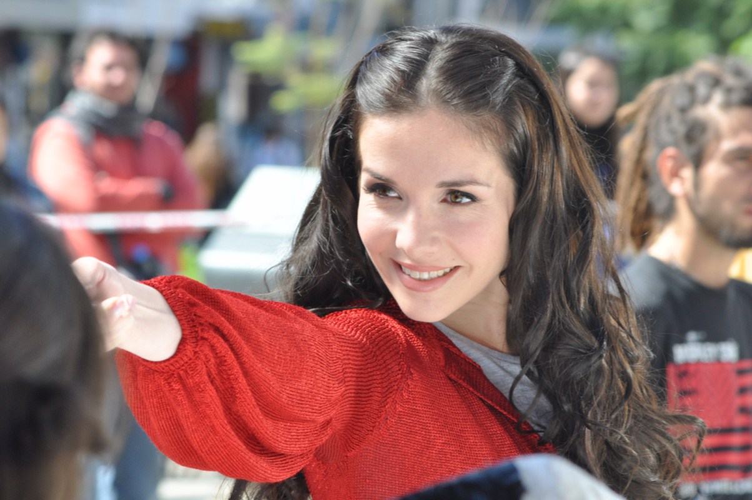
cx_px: 376
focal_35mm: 248
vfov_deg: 5.5
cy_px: 250
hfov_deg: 8.3
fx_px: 5164
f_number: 11
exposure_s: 1/250
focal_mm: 165
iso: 640
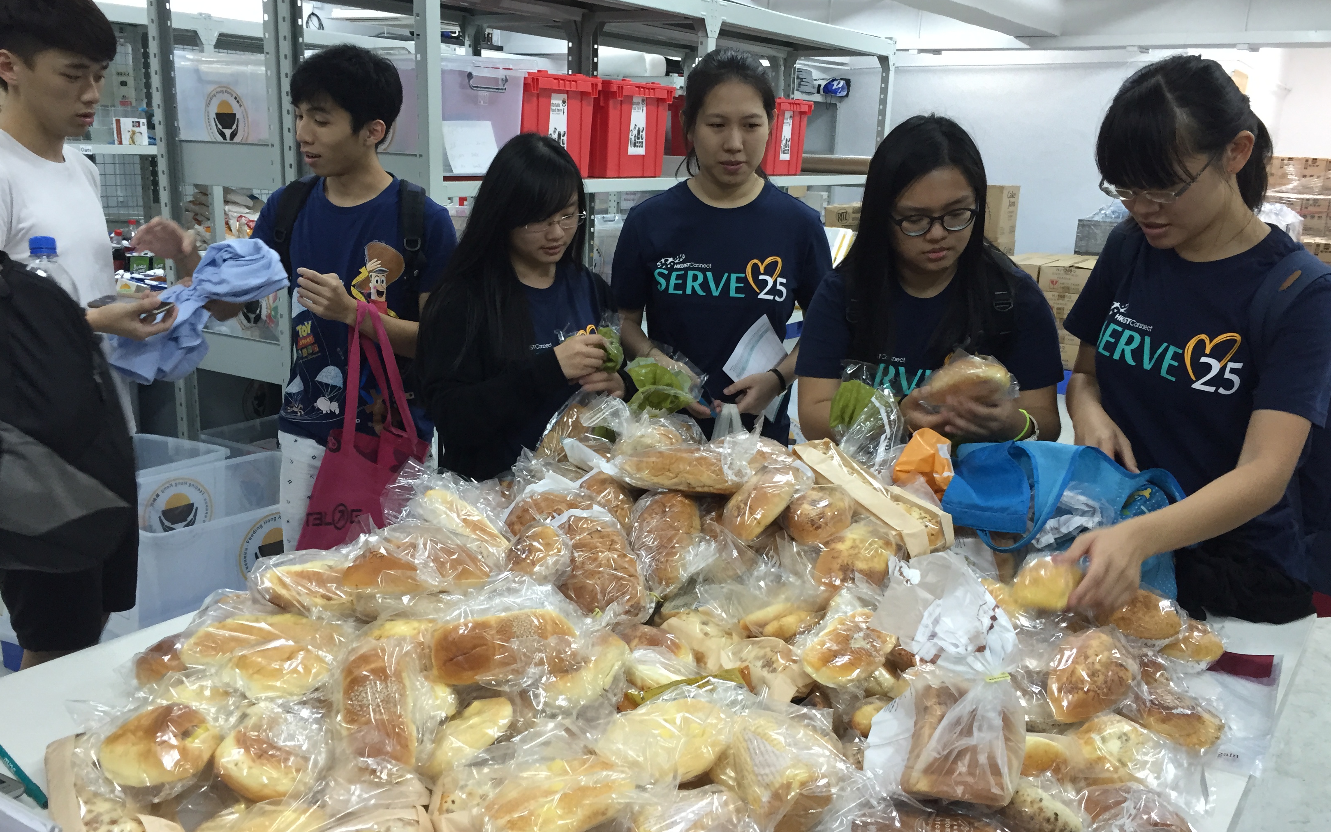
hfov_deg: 61.2
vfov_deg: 40.6
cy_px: 428
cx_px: 663
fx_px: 1124
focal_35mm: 31
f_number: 2.2
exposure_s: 1/33
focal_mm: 4.15
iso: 160
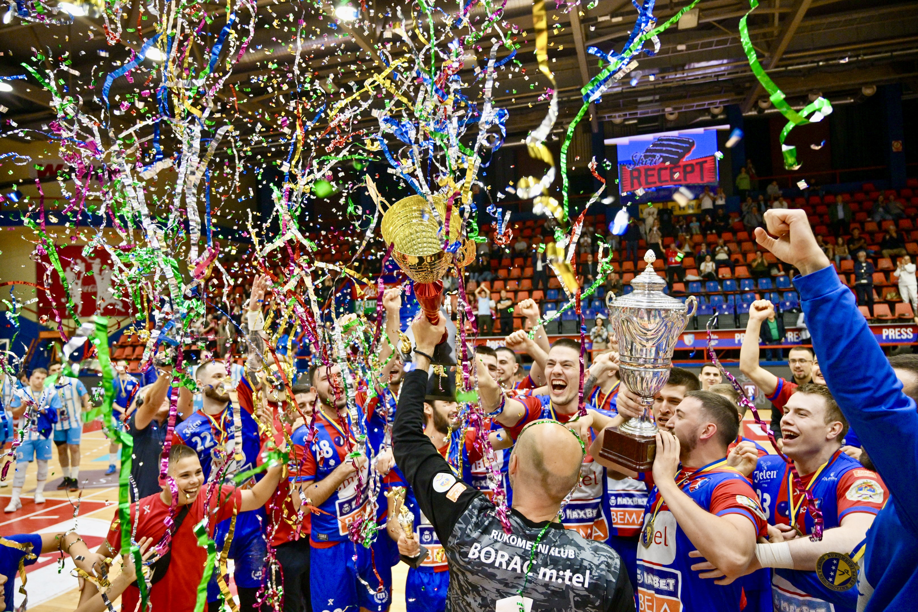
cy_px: 306
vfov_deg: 53.1
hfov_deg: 73.7
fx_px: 612
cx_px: 459
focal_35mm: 24
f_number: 4
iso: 1600
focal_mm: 24
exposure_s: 1/800
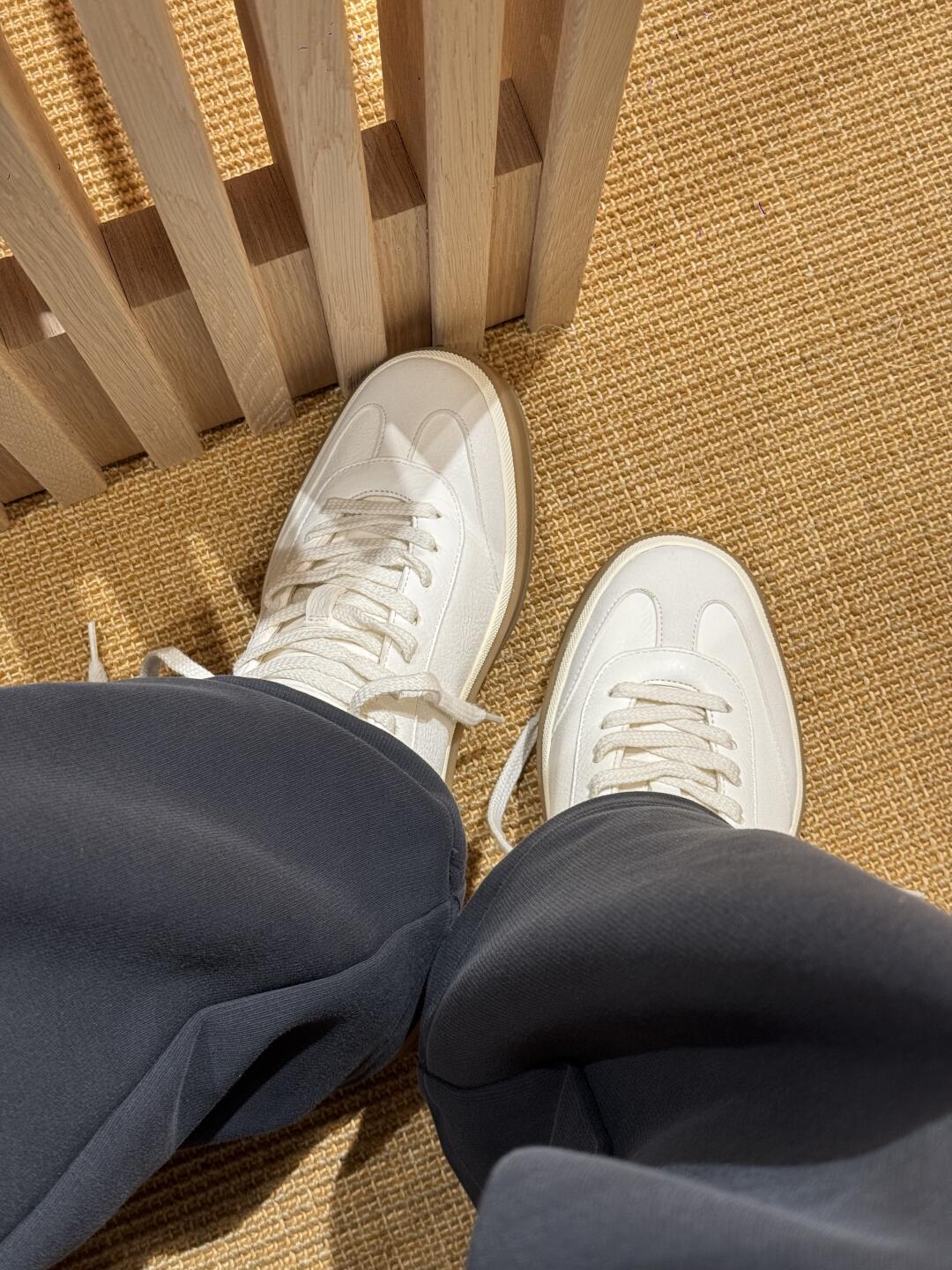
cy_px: 635
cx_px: 476
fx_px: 1760
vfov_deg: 39.7
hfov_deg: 30.3
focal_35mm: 48
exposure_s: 1/121
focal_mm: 6.76
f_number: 1.78
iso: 80
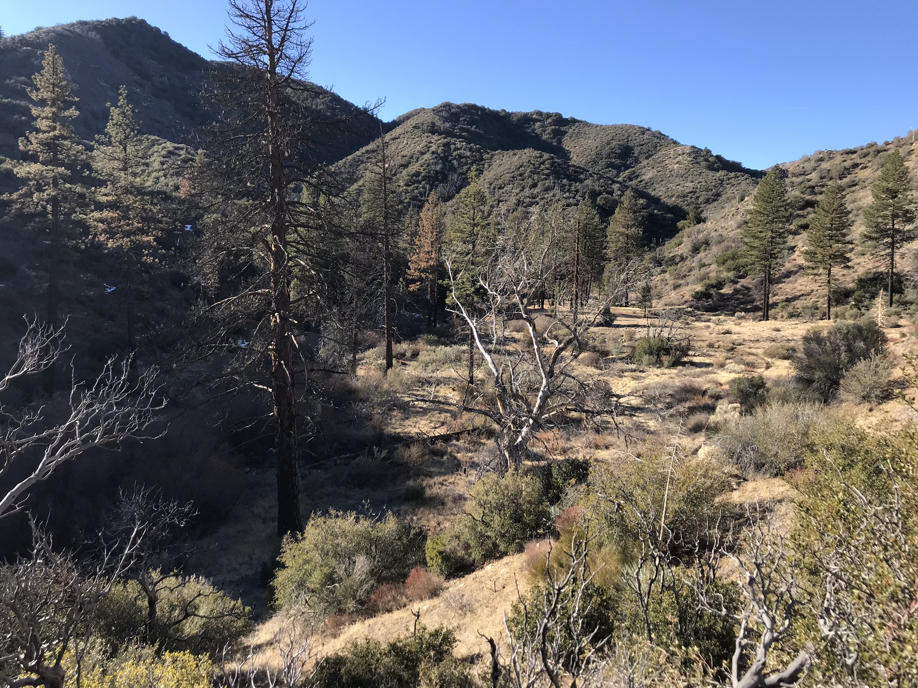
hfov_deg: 63.4
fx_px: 743
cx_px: 459
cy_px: 344
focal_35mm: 28
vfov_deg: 49.7
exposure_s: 1/805
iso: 20
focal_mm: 3.99
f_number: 1.8
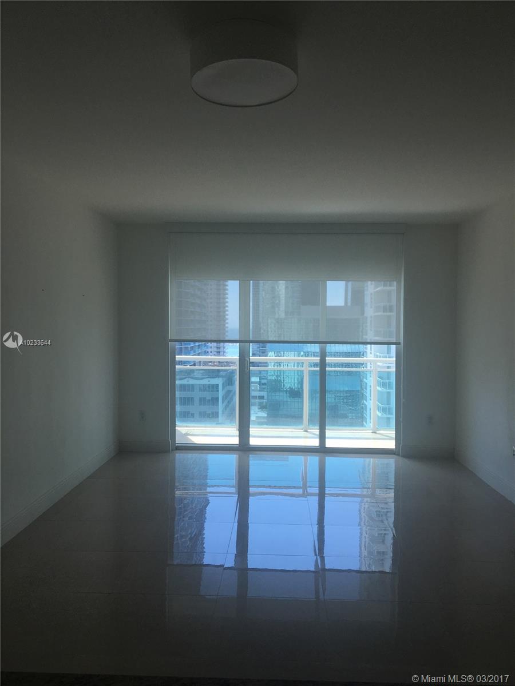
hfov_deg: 48.2
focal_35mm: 29
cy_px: 343
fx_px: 575
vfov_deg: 61.7
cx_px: 258
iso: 25
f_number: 2.2
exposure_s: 1/316
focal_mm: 4.15
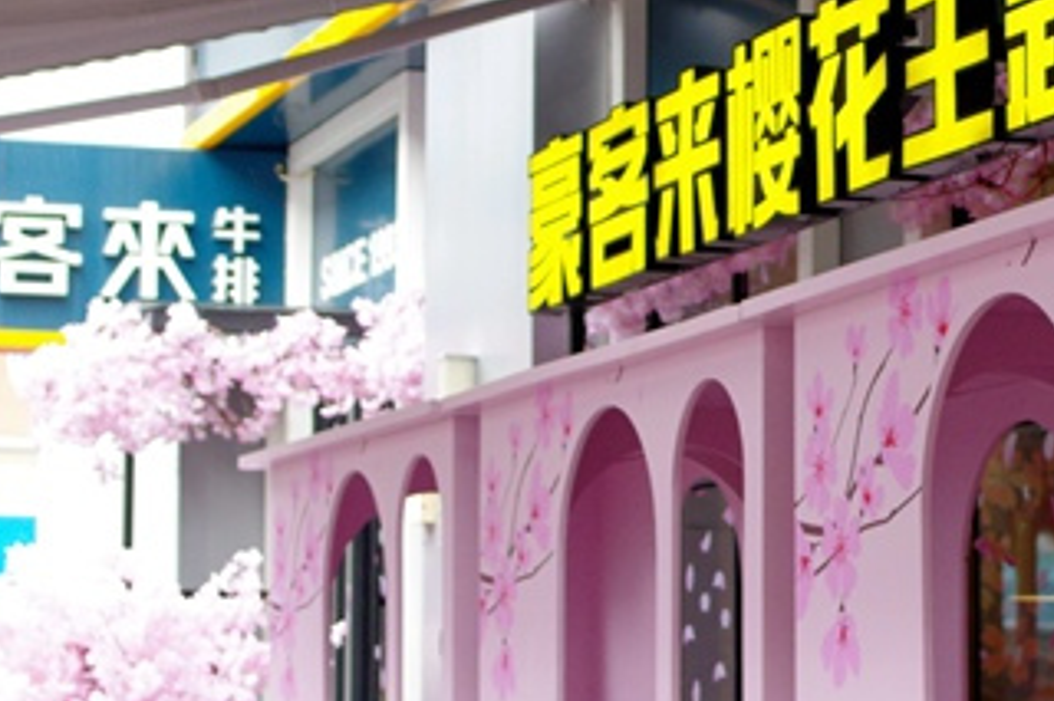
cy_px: 505
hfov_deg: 17.6
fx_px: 3365
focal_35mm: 115
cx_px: 896
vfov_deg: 11.9
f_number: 4
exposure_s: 1/125
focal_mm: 31
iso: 800
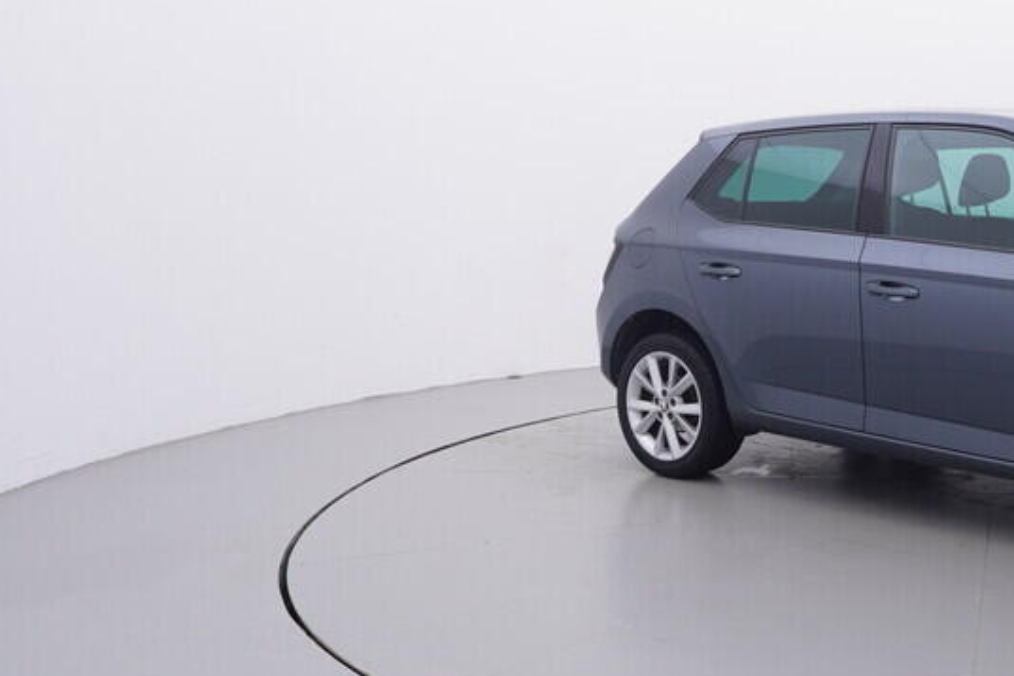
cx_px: 908
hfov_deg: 41.9
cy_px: 323
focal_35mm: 43
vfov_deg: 31.2
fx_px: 1210
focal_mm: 15
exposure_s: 1/80
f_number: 5
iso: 200
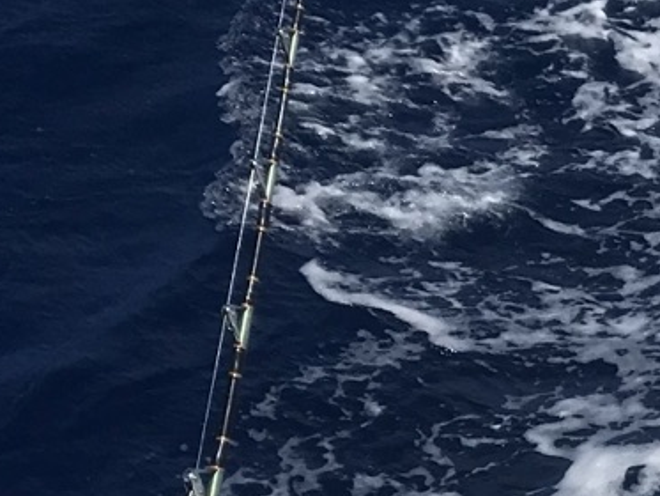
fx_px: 2289
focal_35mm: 120
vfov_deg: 11.6
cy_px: 836
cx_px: 1035
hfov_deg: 15.0
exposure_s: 1/5988
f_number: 1.8
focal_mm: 3.99
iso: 25
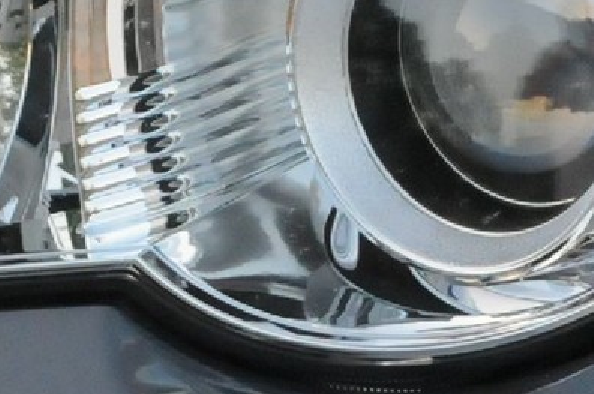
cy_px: -125
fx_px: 12475
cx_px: 237
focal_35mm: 757
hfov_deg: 2.7
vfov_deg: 1.8
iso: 2000
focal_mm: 80
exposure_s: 1/500
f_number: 6.3
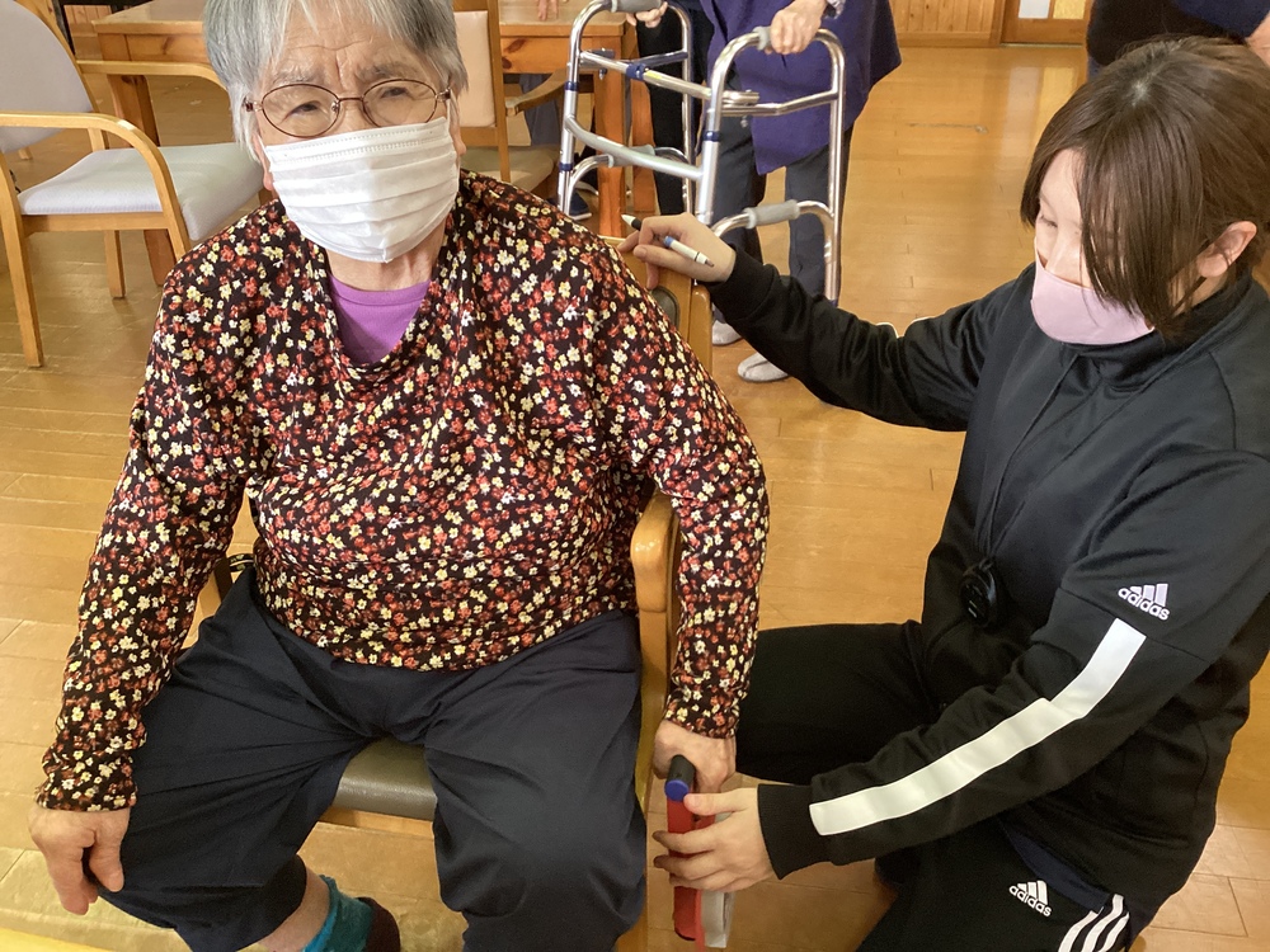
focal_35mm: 31
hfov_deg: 58.4
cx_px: 635
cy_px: 476
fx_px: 1137
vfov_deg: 45.4
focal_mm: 3.3
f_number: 2.4
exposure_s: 1/60
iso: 125
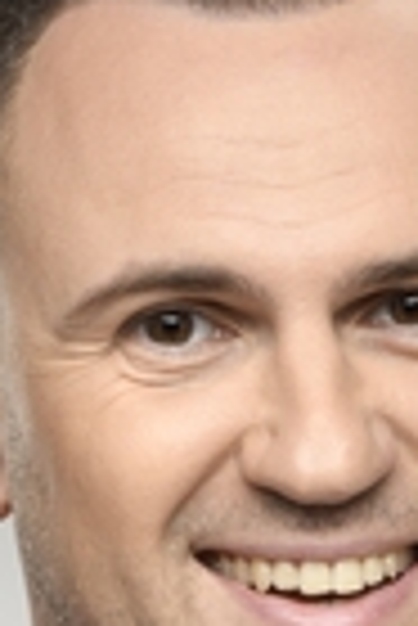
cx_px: 213
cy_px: 1085
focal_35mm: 713
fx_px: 12386
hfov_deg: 1.9
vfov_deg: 2.9
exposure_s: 1/160
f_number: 6.3
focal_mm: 155
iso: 100
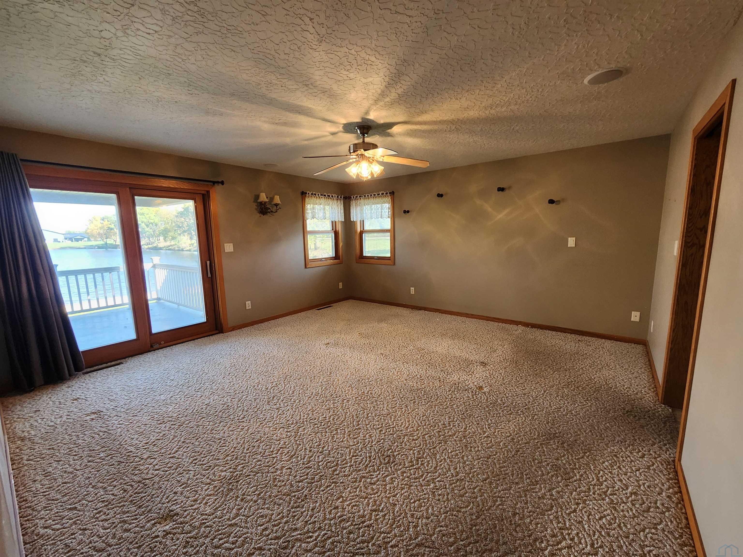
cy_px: 278
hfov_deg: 106.2
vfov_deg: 89.9
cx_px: 372
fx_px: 279
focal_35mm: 13
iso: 250
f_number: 2.2
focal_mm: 2.2
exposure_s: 1/60
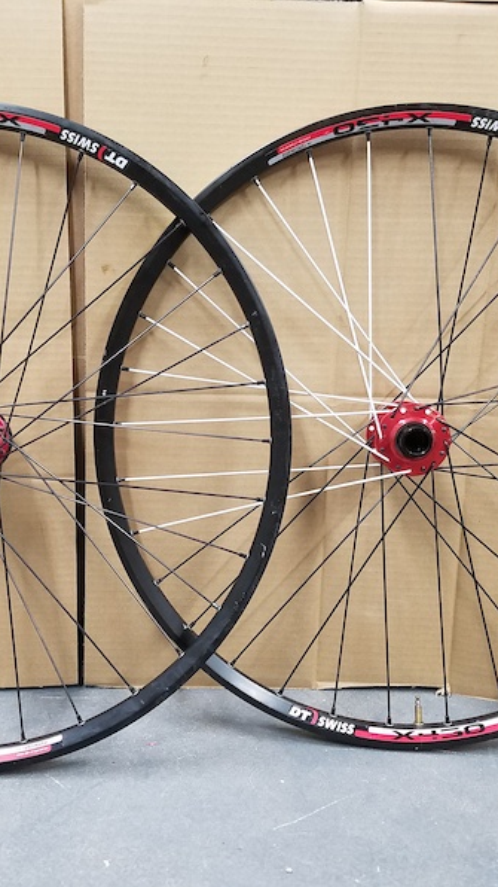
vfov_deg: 52.8
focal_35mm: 38
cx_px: 187
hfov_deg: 31.0
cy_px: 445
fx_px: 893
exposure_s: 1/30
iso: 160
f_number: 1.7
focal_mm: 4.2
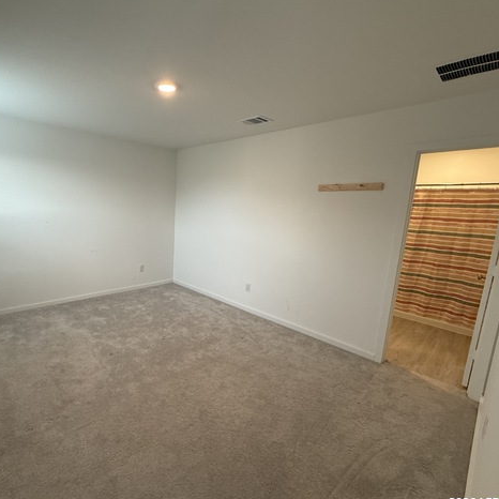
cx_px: 192
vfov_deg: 84.0
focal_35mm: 17
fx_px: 277
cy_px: 251
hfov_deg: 82.6
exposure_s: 1/120
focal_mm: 2.22
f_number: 2.2
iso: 250
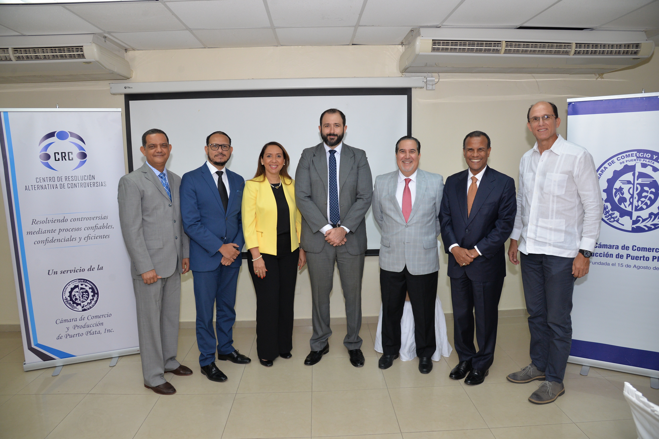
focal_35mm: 24
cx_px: 330
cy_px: 220
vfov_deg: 53.1
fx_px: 439
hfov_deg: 73.7
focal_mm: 24
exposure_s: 1/200
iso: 1250
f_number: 5.6
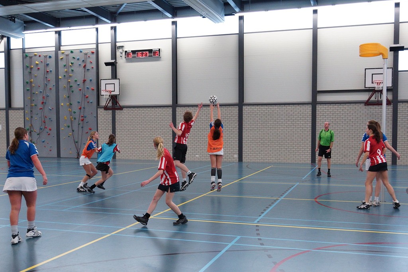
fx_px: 374
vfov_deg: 40.0
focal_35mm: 33
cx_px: 204
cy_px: 136
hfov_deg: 57.2
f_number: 3.2
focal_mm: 22
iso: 1250
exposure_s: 1/320
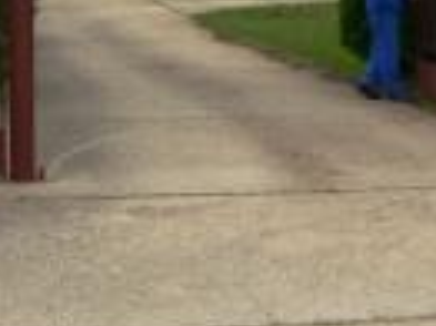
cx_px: 313
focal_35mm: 123
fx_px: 1548
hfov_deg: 16.0
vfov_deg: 11.7
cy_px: -86
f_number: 2.8
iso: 100
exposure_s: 1/1000
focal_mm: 6
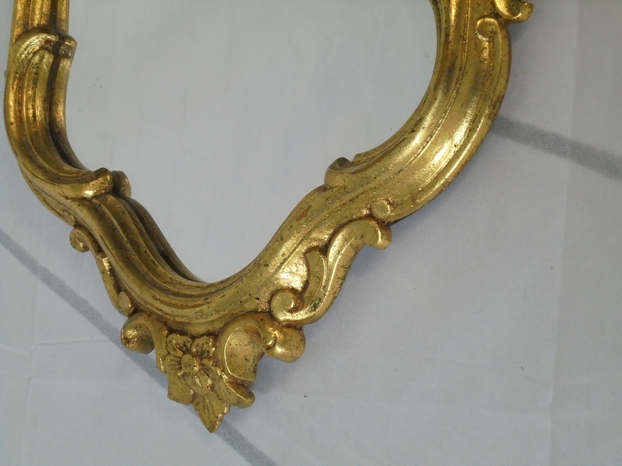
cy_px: 233
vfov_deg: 20.2
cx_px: 311
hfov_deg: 26.7
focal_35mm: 73
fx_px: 1312
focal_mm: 13.1
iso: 400
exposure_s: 1/20
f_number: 6.1
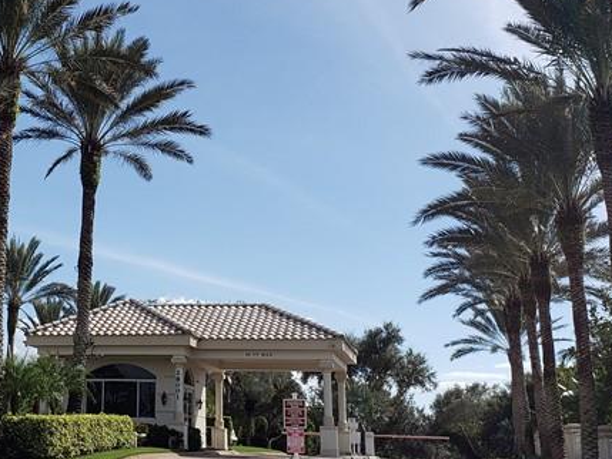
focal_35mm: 62
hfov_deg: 30.3
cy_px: 117
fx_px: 1096
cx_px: 107
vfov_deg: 23.4
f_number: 2.4
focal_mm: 4.3
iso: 50
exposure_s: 1/1967
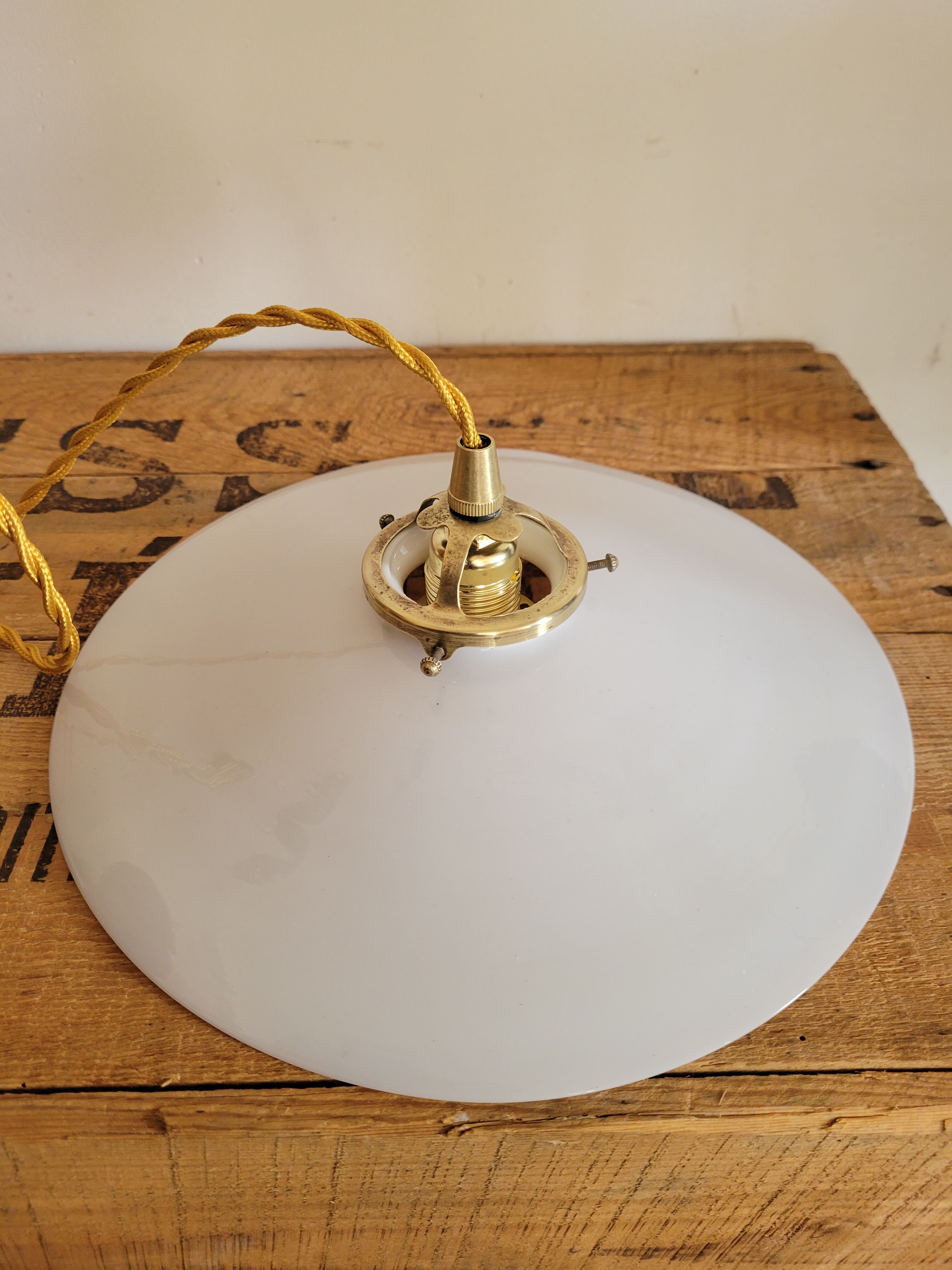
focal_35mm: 26
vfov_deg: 67.3
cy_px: 635
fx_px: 953
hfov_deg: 53.1
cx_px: 476
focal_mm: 5.4
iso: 200
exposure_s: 1/50
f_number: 1.8
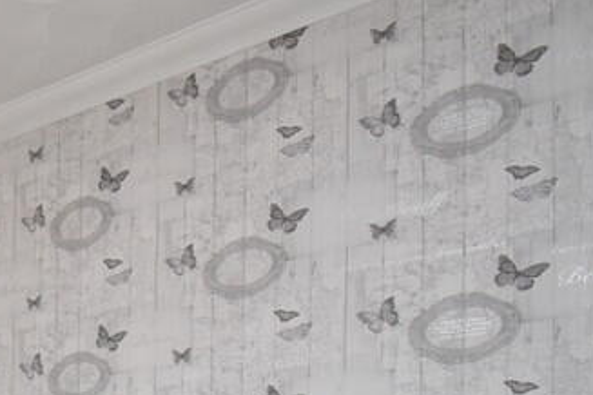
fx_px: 774
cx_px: -196
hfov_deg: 31.3
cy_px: 546
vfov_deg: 24.2
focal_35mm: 47
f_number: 5
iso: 800
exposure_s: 1/200
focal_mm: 10
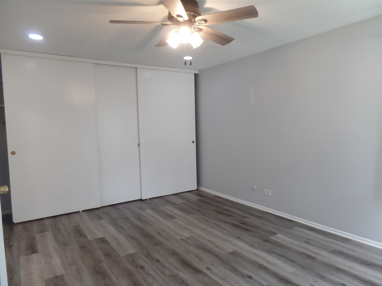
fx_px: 254
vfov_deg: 58.9
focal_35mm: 23
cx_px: 191
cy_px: 143
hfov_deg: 73.9
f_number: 2.8
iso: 160
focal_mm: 4.1
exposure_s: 1/30
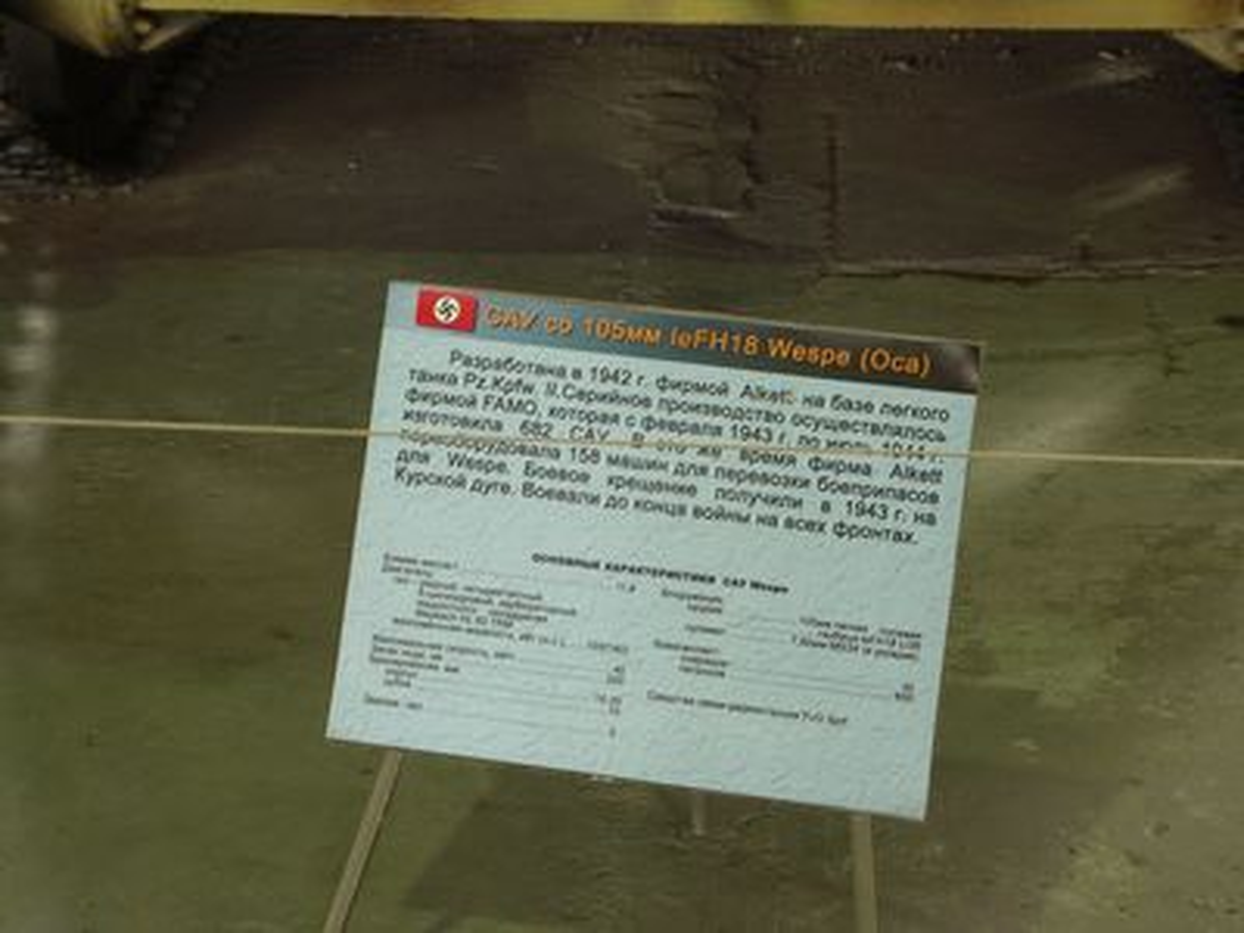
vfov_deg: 15.9
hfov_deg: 21.1
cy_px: 466
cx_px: 622
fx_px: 3342
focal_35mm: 93
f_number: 3.5
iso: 200
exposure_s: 1/3
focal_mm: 24.1
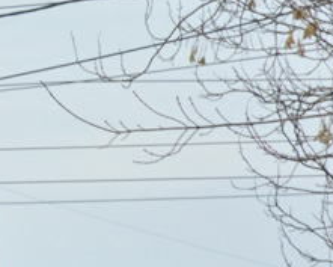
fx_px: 7913
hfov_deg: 2.4
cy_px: 537
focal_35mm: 803
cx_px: -554
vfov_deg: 1.9
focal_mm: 105
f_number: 8
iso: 100
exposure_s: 1/250
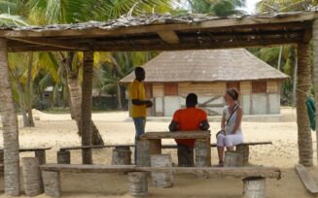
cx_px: 156
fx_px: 528
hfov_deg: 33.5
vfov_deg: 21.3
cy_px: 100
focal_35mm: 61
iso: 100
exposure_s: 1/400
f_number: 4.2
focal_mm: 8.5
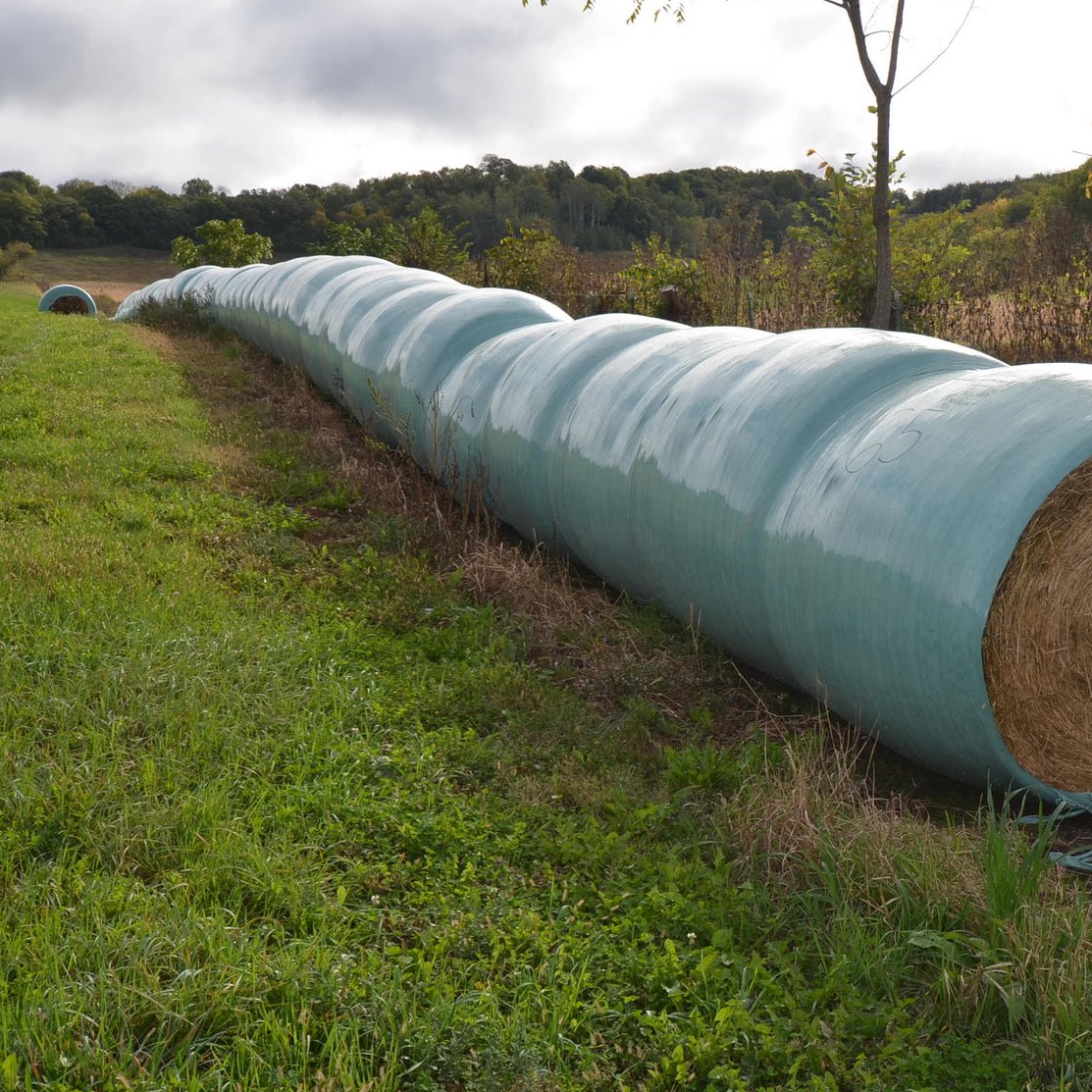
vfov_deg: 36.1
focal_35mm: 47
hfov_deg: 35.7
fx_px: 1677
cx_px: 730
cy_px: 546
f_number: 9
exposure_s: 1/200
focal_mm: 24
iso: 100
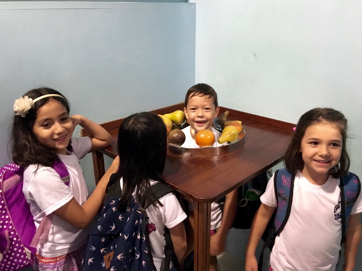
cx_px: 181
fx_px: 303
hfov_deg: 61.7
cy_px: 136
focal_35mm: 29
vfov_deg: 48.2
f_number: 2.2
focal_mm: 4.15
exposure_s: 1/17
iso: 320
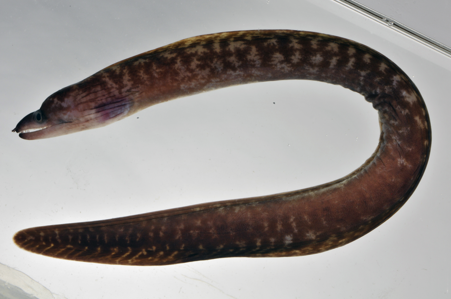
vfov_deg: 8.7
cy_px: 150
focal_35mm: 158
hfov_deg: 13.1
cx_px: 226
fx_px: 1971
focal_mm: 105
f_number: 36
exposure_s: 1/60
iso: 200
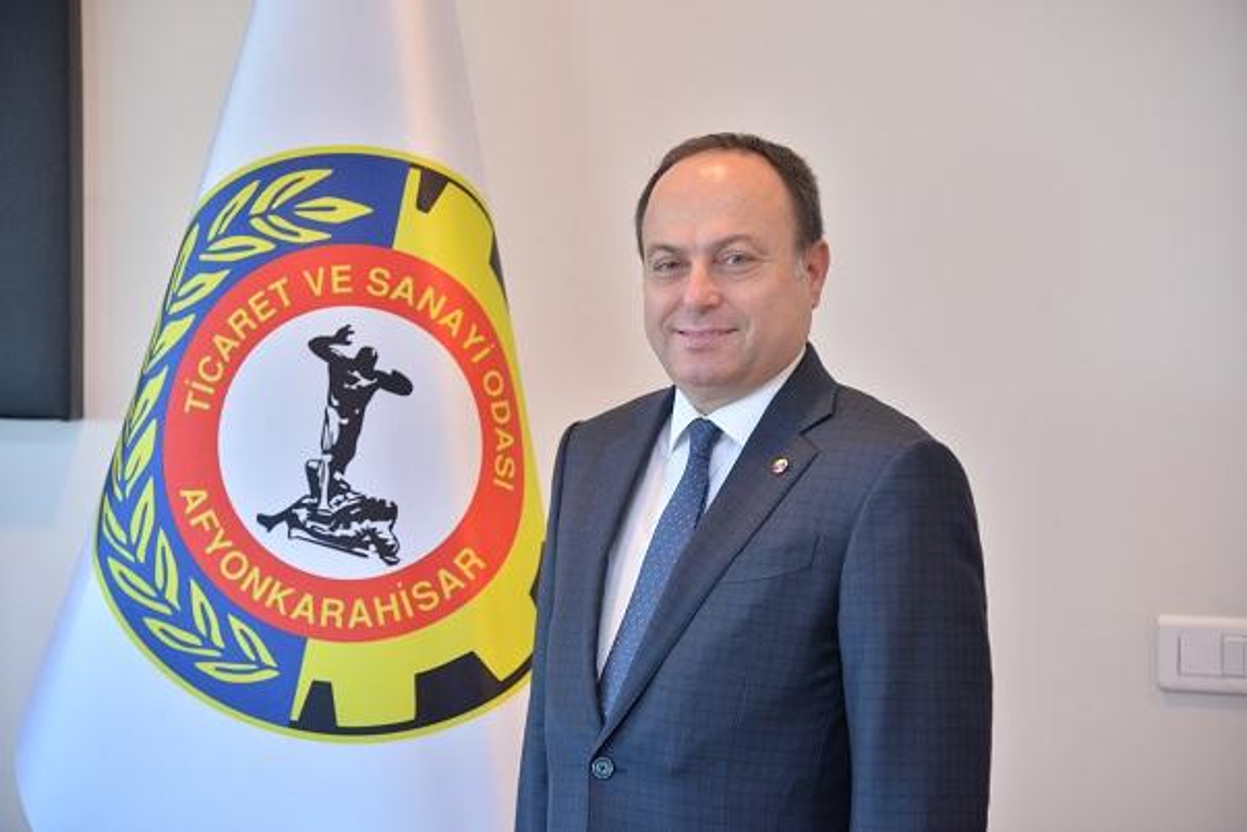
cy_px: 416
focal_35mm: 85
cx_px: 624
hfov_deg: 23.9
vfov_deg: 16.1
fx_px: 2946
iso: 800
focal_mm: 85
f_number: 4
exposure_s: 1/80
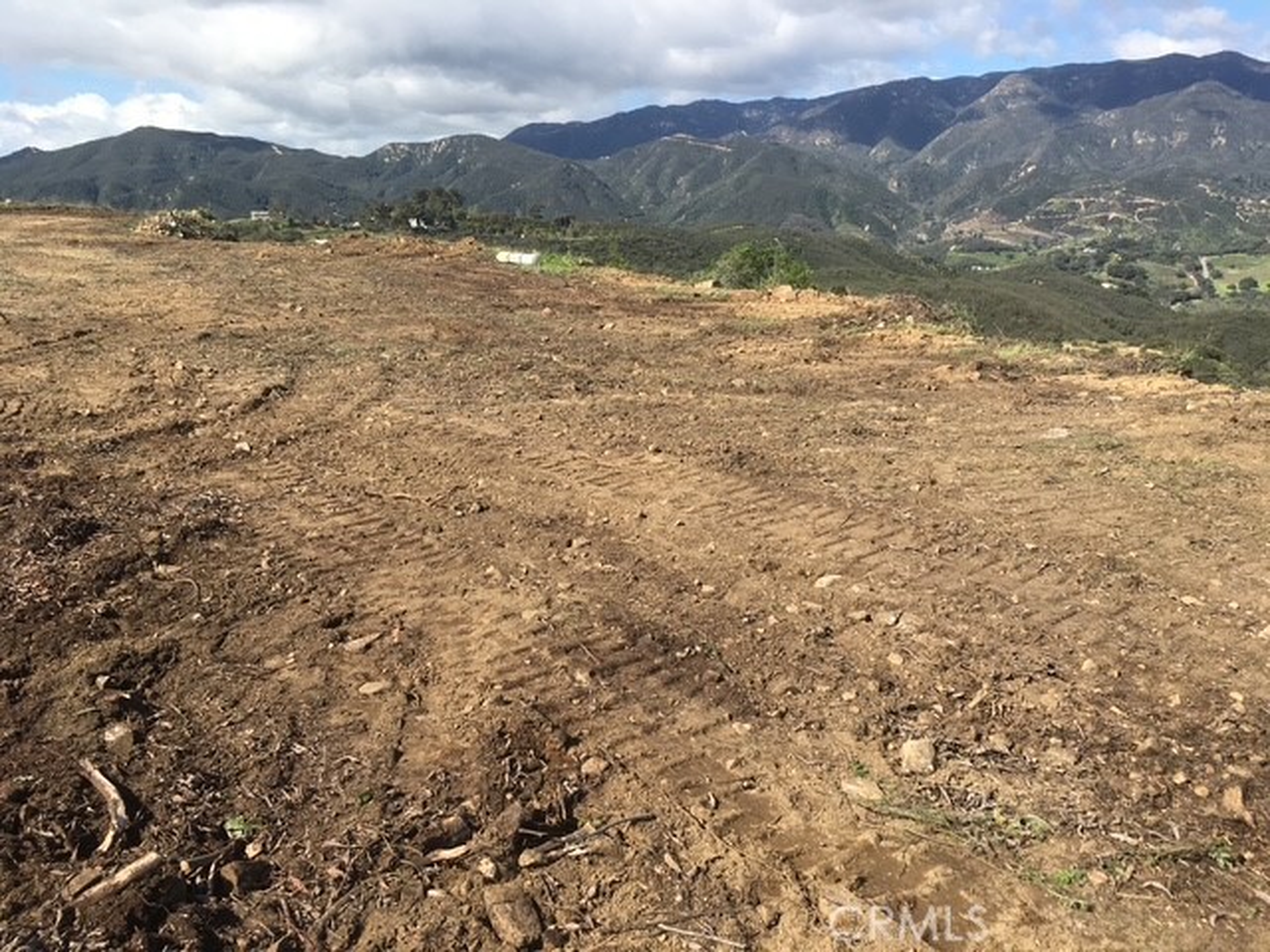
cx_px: 635
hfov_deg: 61.7
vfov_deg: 48.2
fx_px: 1064
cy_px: 476
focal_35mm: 29
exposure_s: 1/1282
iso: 25
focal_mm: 4.15
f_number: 2.2
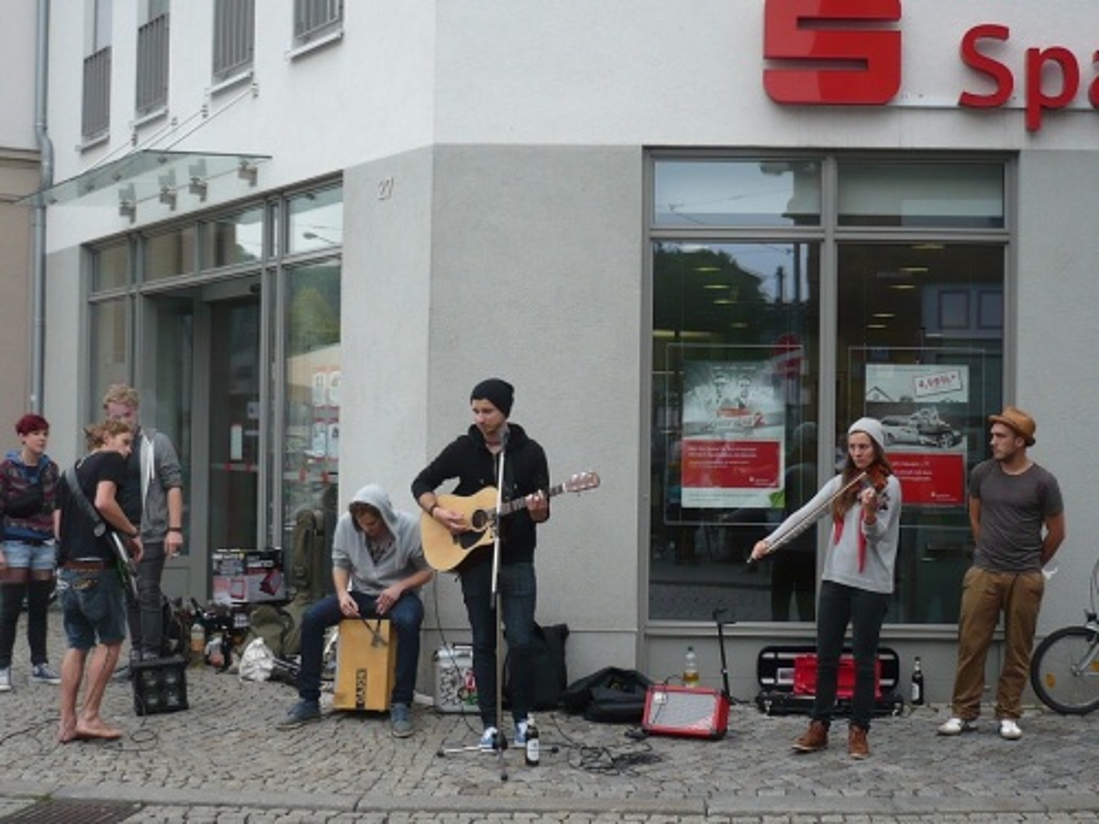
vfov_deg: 30.3
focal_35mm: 48
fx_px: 1524
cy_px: 412
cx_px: 550
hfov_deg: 39.7
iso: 100
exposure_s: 1/160
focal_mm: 5.8
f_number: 2.8
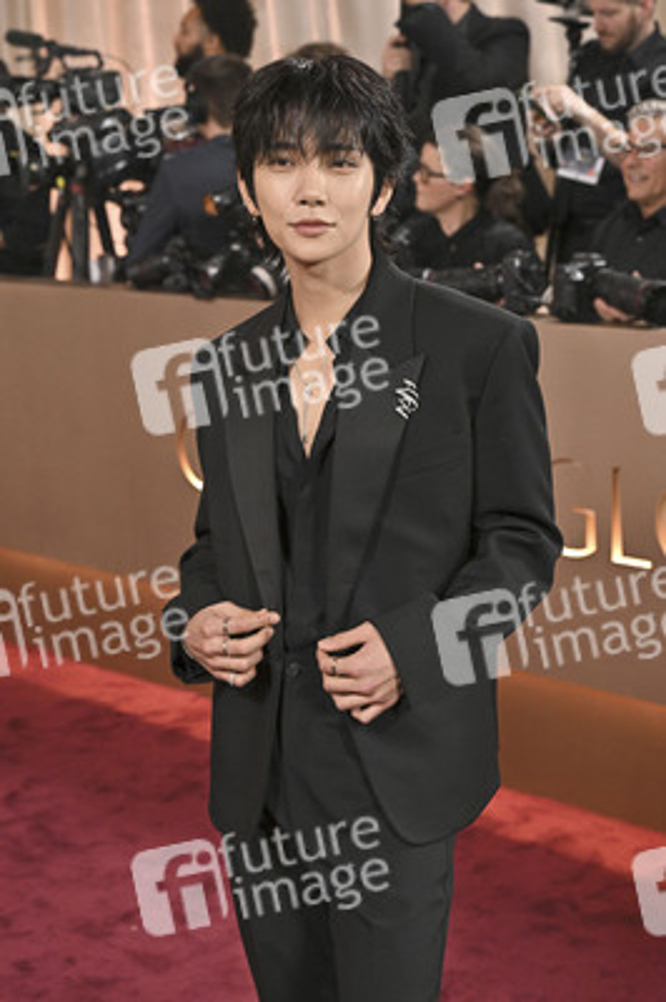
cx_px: 333
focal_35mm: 73
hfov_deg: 18.6
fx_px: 2029
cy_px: 501
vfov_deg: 27.7
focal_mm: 73
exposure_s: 1/320
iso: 2500
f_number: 5.6
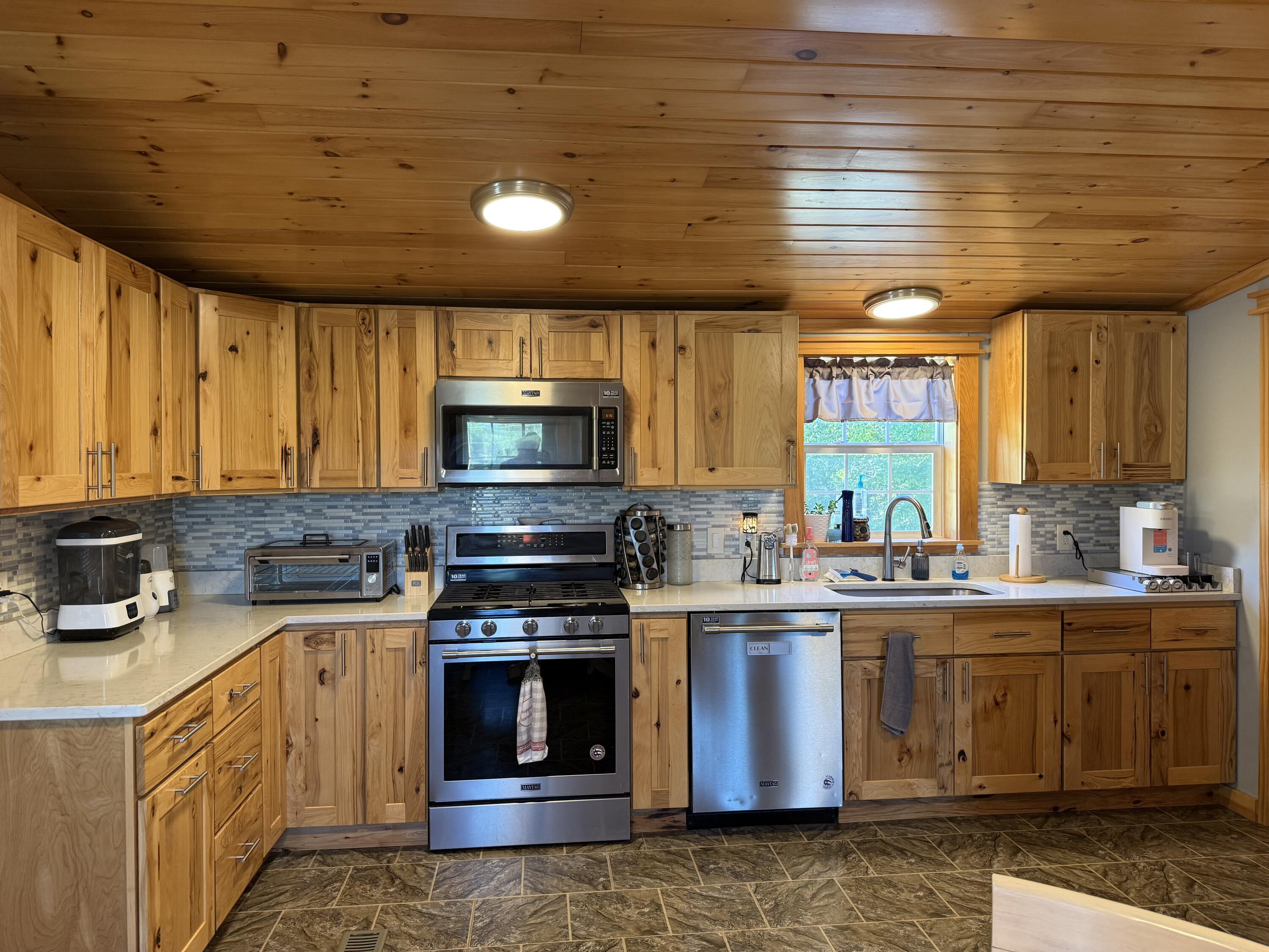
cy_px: 476
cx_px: 634
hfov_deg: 71.6
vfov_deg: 56.8
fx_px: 880
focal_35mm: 24
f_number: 1.78
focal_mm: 6.76
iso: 160
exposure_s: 1/60
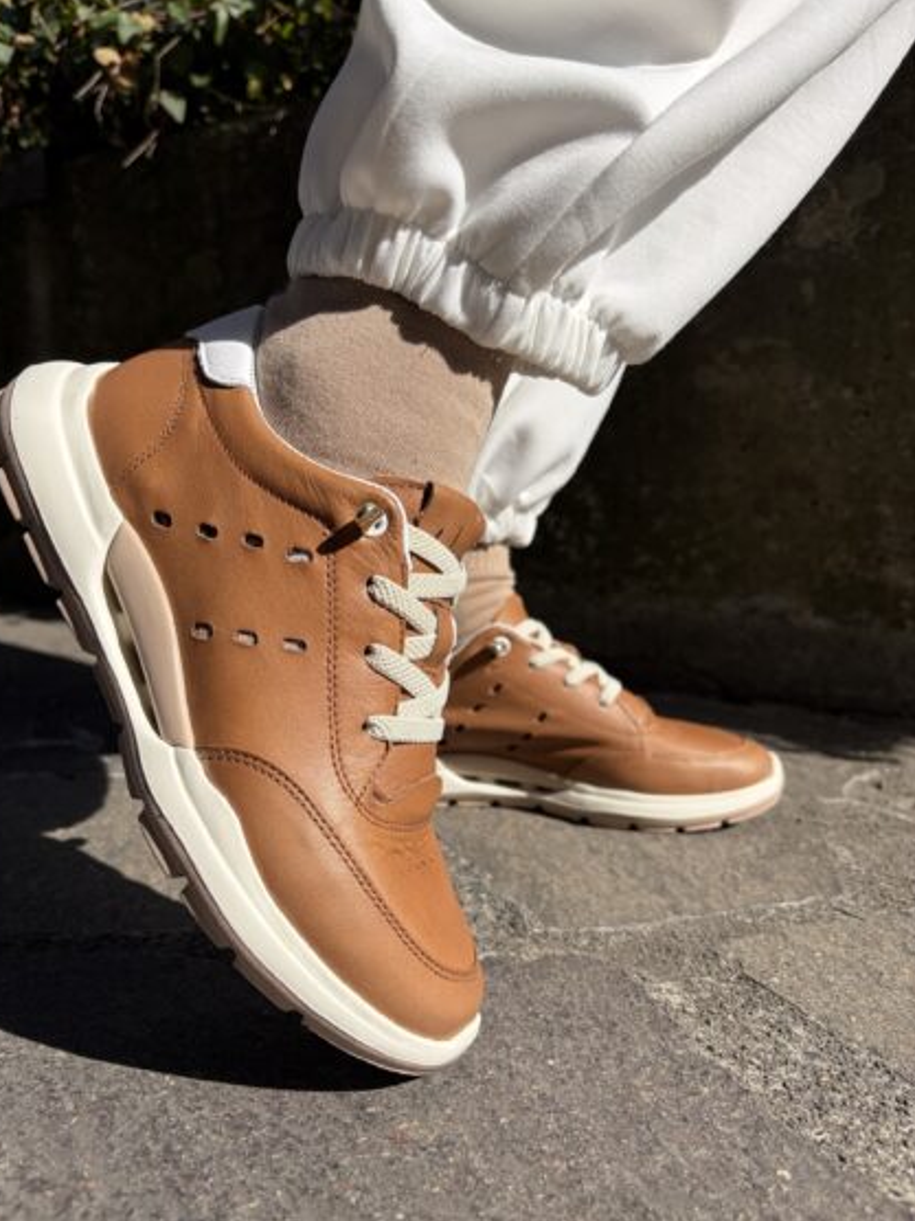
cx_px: 442
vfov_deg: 65.3
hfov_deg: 51.3
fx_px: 952
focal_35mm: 27
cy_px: 629
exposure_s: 1/4950
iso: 50
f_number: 1.6
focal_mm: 5.96
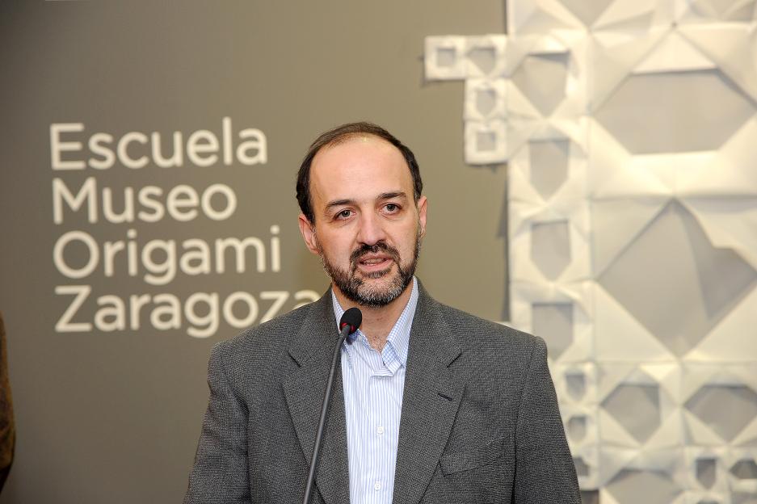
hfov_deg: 20.4
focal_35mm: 100
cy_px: 252
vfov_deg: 13.7
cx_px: 378
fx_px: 2102
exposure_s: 1/25
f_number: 5.6
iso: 800
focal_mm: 100
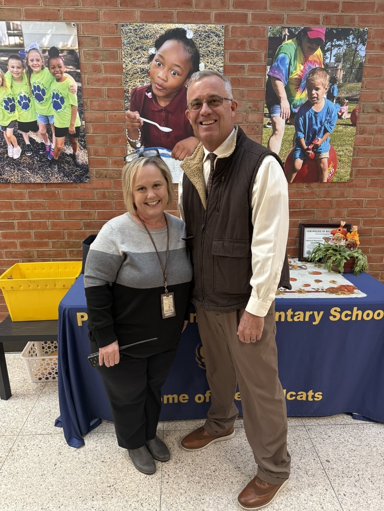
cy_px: 256
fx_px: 355
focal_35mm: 24
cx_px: 192
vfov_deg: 71.6
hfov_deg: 56.8
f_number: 1.78
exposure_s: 1/120
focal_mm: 6.76
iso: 200
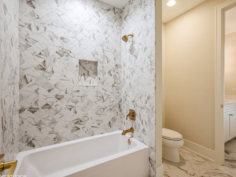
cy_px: 87
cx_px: 131
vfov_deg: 72.9
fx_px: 120
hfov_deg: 88.8
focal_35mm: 18
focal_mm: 15.5
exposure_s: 1/4
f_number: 8
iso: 200
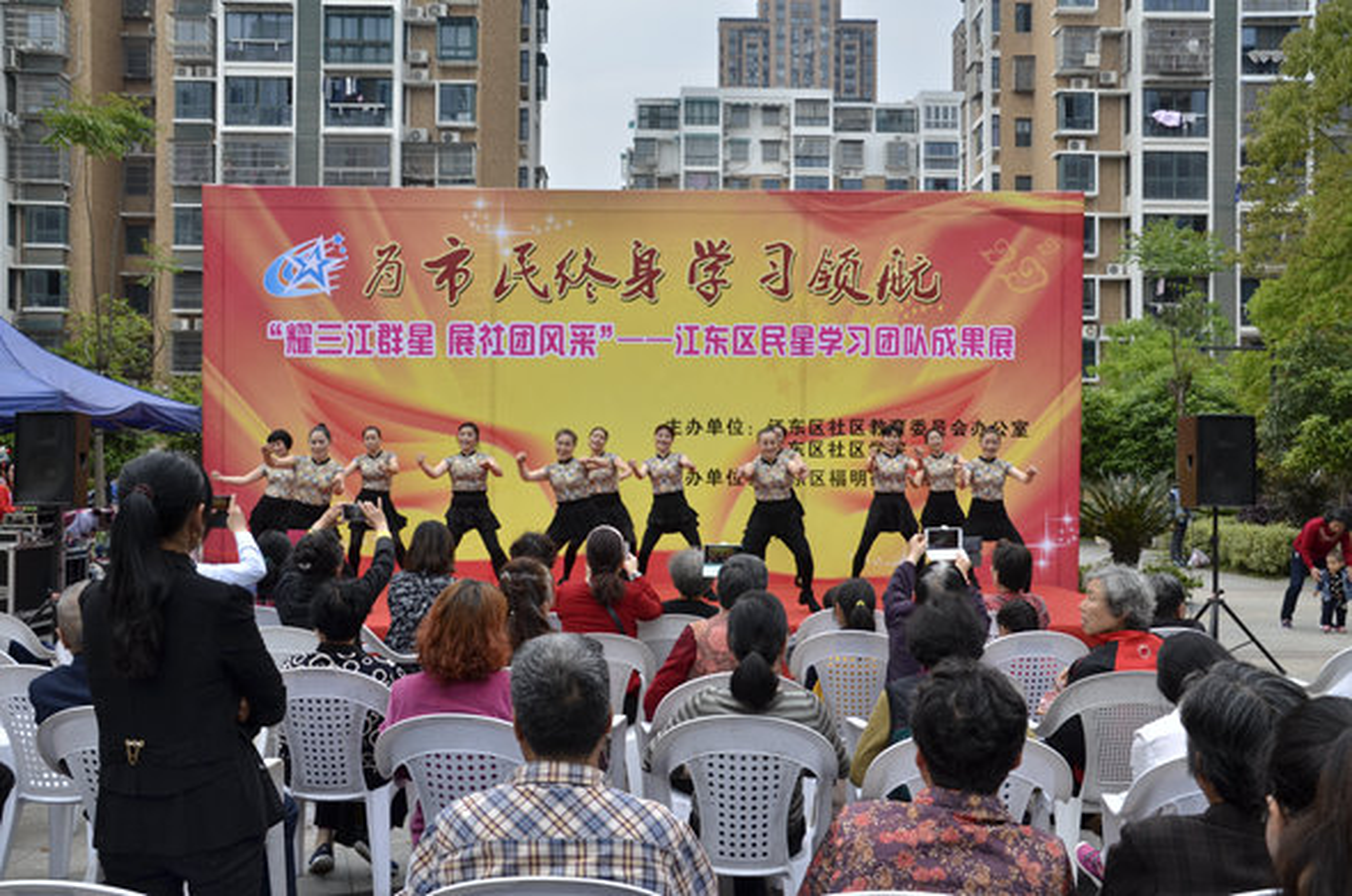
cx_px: 676
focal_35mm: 34
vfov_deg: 38.2
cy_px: 448
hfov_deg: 55.2
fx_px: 1293
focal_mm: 23
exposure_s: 1/200
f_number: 8
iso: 200
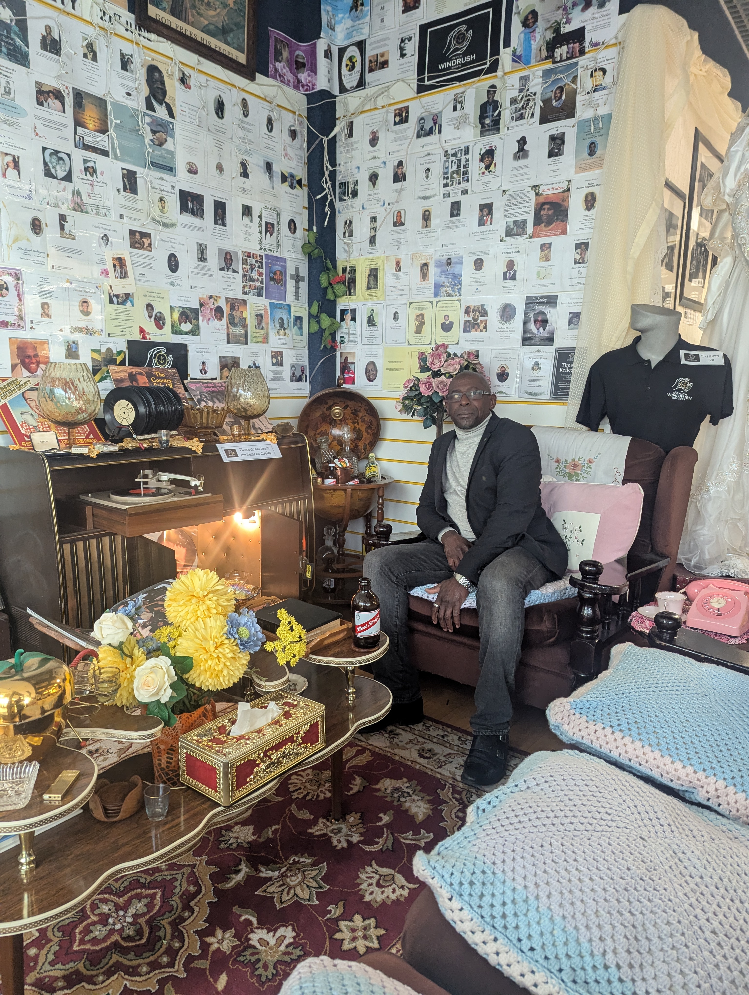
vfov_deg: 71.5
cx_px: 374
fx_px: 691
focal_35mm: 24
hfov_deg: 56.9
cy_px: 498
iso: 639
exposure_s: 1/50
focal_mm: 6.81
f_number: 1.85
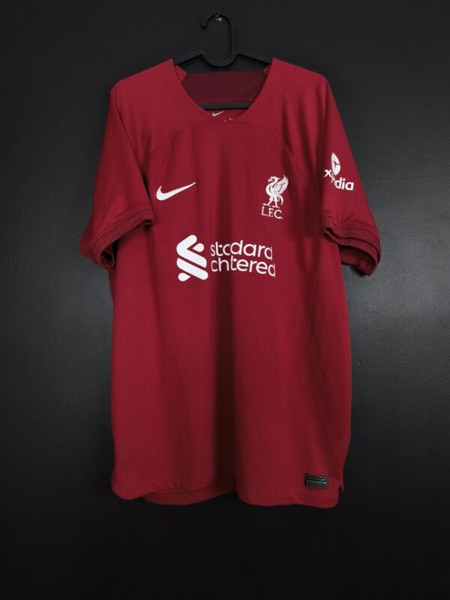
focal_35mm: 23
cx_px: 225
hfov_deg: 58.9
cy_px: 300
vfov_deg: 73.9
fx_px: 399
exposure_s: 1/125
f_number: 1.6
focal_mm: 6.57
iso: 500
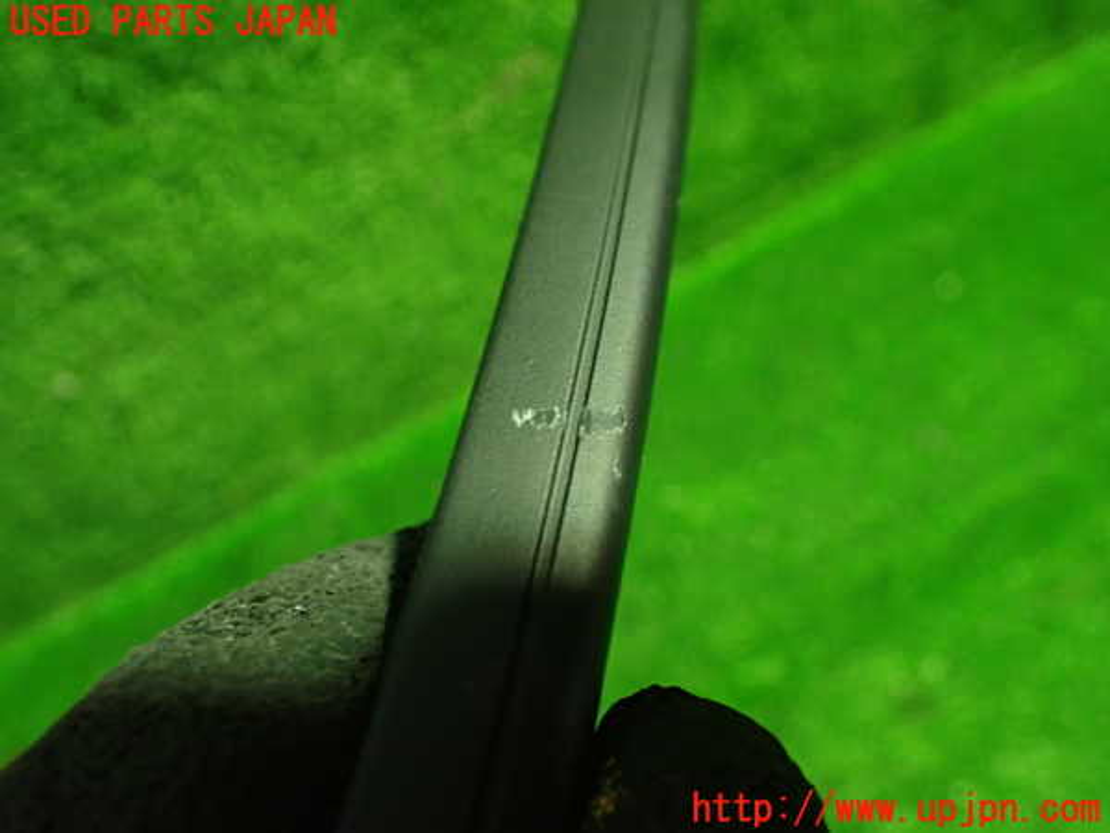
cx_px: 555
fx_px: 962
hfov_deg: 60.0
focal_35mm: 30
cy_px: 416
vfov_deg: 46.8
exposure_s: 1/60
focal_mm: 5.4
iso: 800
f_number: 2.3
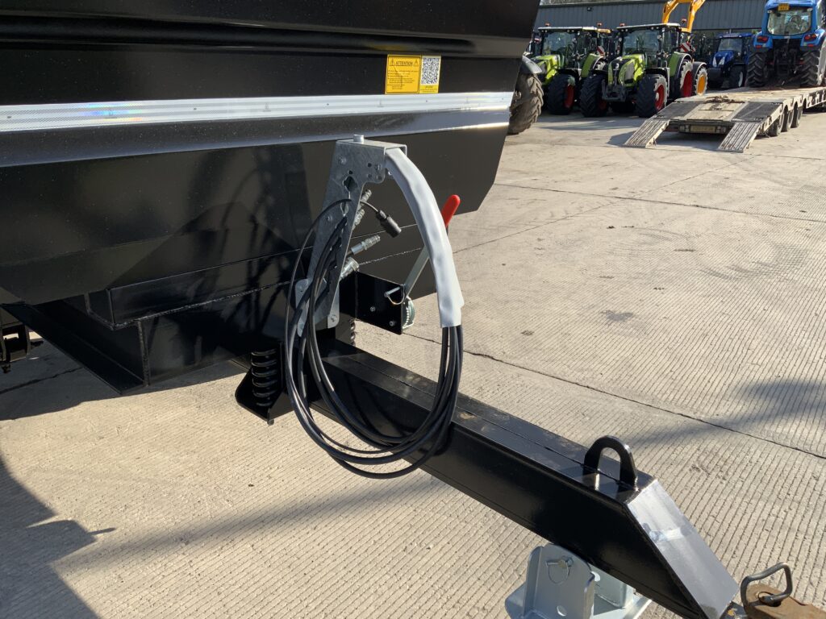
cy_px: 310
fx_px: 692
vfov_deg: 48.2
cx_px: 413
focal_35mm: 29
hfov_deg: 61.7
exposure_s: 1/1221
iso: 16
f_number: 1.8
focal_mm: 3
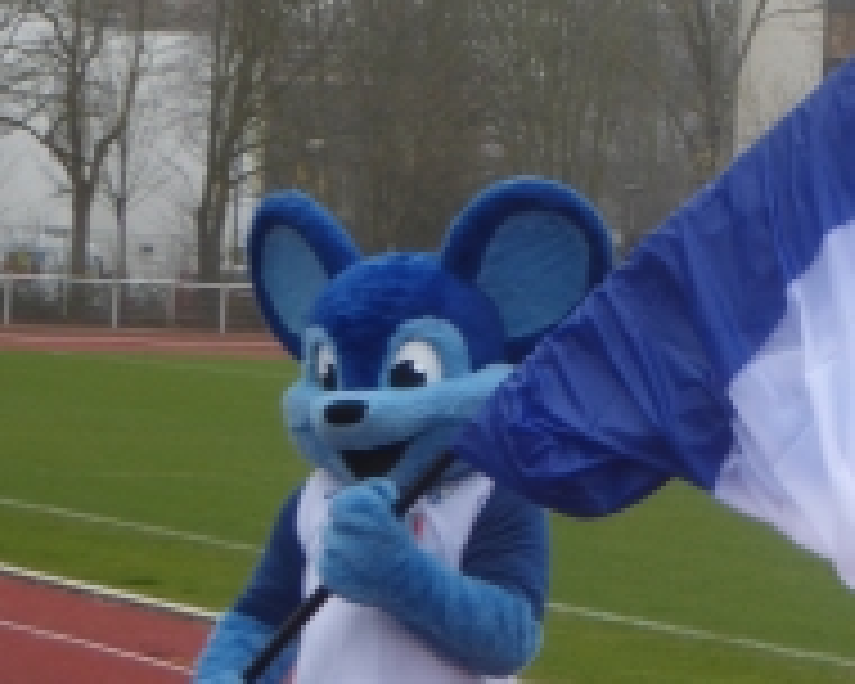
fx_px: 6731
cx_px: 914
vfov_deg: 5.8
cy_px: 212
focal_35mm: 266
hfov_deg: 7.2
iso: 100
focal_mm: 20.6
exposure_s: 1/60
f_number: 5.1
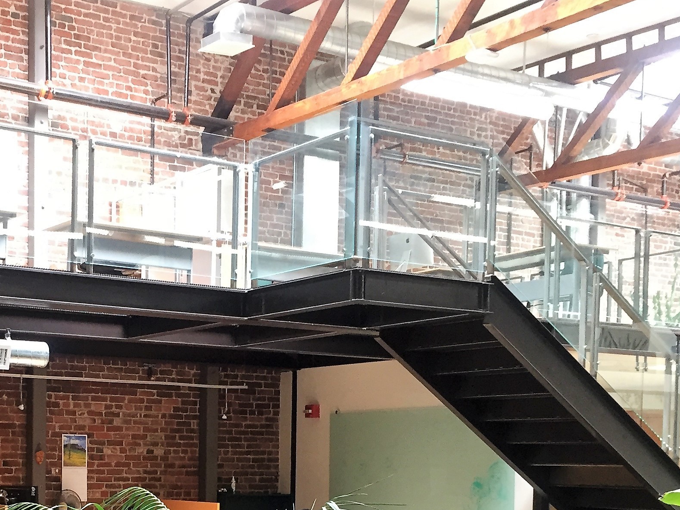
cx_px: 152
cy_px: 501
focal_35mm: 60
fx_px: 1178
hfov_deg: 31.5
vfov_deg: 23.5
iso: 125
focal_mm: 4.15
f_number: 2.2
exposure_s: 1/30
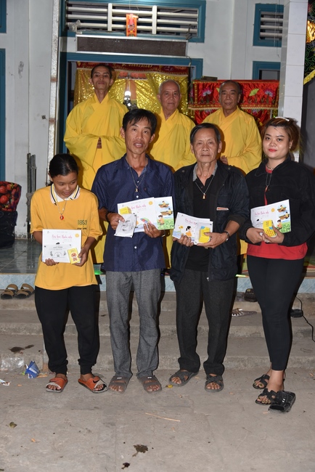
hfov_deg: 35.1
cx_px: 158
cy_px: 236
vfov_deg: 50.7
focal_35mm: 38
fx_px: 498
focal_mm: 38
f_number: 4.5
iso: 640
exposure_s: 1/60
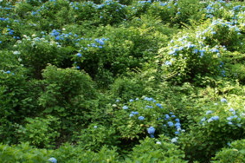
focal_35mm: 43
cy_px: 79
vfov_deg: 31.1
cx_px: 141
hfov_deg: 45.3
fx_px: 292
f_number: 7.1
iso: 200
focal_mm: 18
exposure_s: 1/60
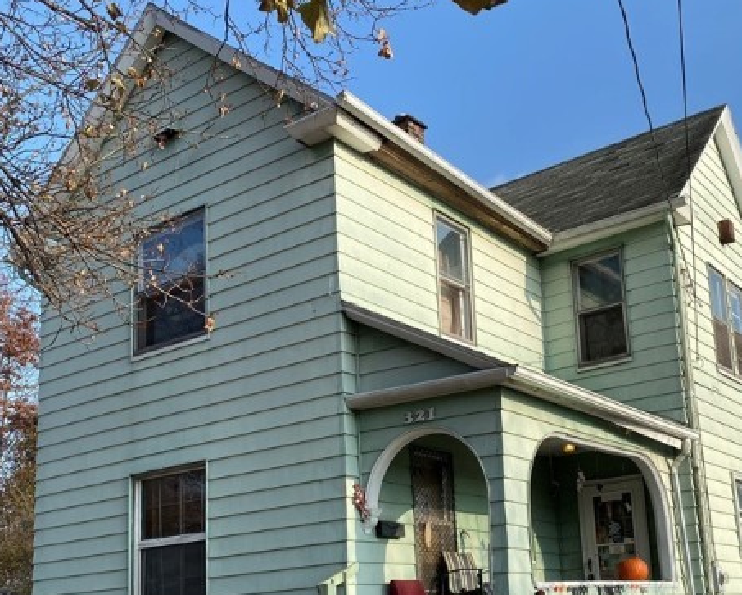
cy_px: 457
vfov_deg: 34.1
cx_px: 437
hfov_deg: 42.7
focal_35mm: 43
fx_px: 945
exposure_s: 1/1681
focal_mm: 4.25
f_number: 1.8
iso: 32
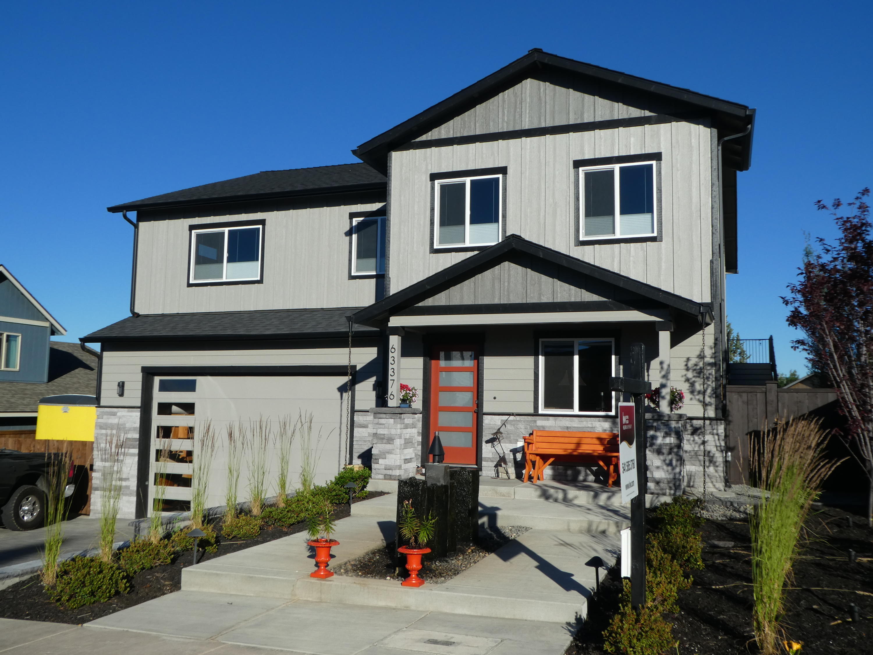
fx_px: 782
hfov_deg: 58.4
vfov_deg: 45.4
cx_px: 436
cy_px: 328
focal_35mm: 31
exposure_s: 1/800
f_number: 4
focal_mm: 5.4
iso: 80
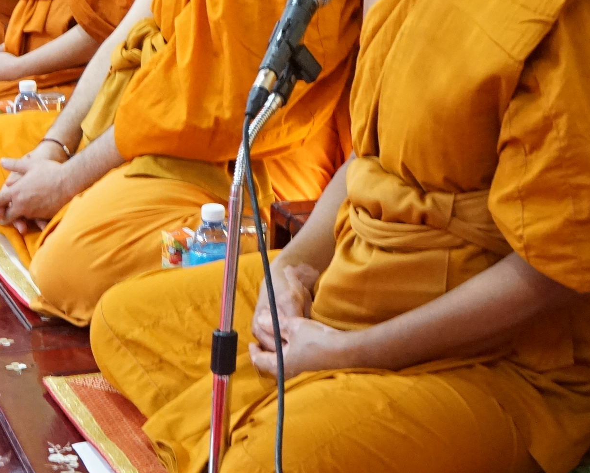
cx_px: 206
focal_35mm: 90
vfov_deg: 17.0
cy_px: 117
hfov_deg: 21.2
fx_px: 1572
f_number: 10
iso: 8000
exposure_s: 1/13
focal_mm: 39
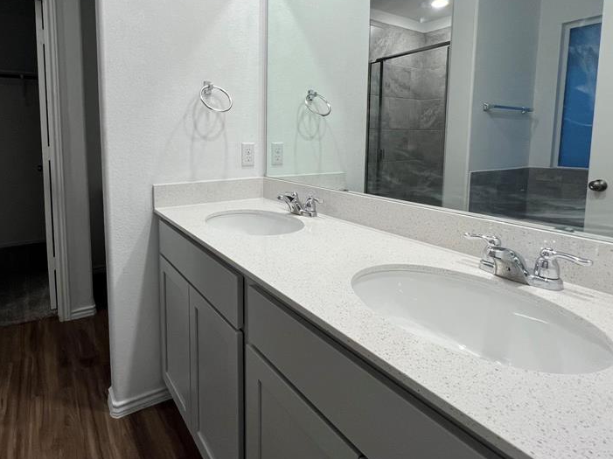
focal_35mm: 19
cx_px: 249
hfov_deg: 83.8
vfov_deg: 67.5
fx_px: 336
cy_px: 170
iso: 100
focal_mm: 1.57
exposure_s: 1/120
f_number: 1.8
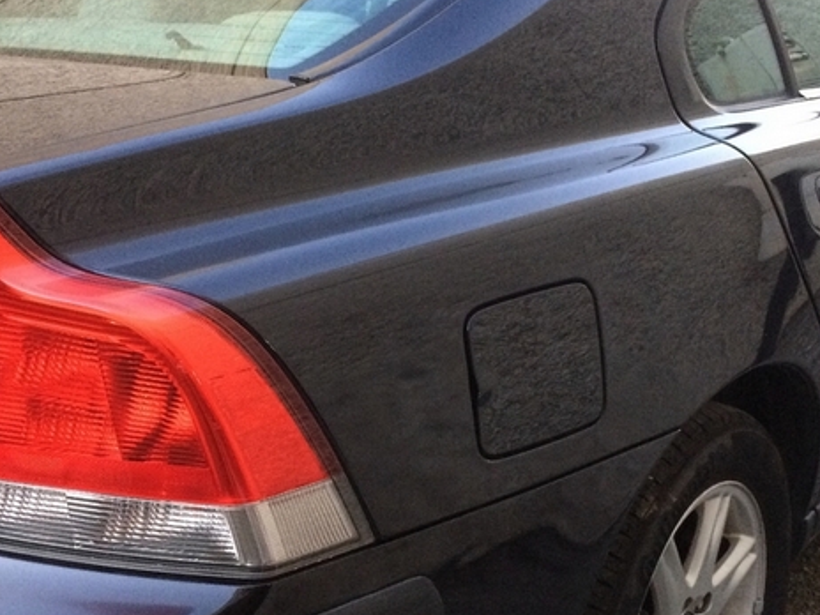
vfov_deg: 29.0
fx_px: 1184
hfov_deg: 38.2
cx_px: 391
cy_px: 394
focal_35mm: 50
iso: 320
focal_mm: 4.15
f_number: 2.2
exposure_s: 1/17
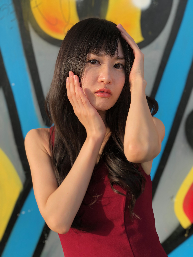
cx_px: 96
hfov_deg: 25.7
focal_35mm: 57
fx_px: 424
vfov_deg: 33.8
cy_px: 128
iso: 32
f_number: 2.8
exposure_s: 1/120
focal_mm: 6.6
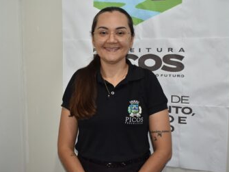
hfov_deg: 40.4
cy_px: 88
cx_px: 107
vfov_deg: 30.9
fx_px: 311
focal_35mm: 47
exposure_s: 1/125
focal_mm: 28
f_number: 5
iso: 1000
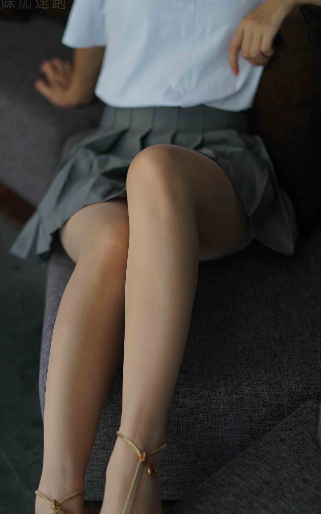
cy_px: 306
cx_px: 135
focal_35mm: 77
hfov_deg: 16.9
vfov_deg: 26.8
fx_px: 1078
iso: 160
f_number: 2
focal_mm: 50
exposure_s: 1/125
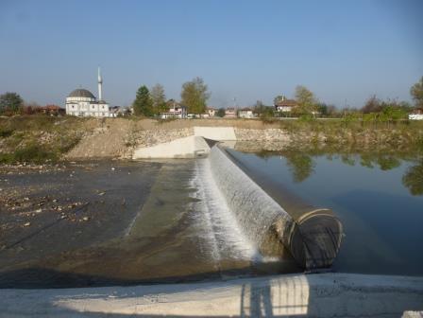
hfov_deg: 71.6
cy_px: 159
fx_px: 293
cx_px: 212
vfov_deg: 56.8
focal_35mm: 24
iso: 100
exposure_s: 1/800
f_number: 4
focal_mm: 4.3
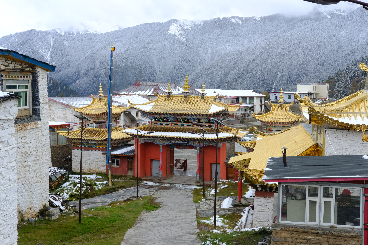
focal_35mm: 53
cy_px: 122
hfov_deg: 37.5
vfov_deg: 25.5
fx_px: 541
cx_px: 184
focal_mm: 35
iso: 3200
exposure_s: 1/1700
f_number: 11
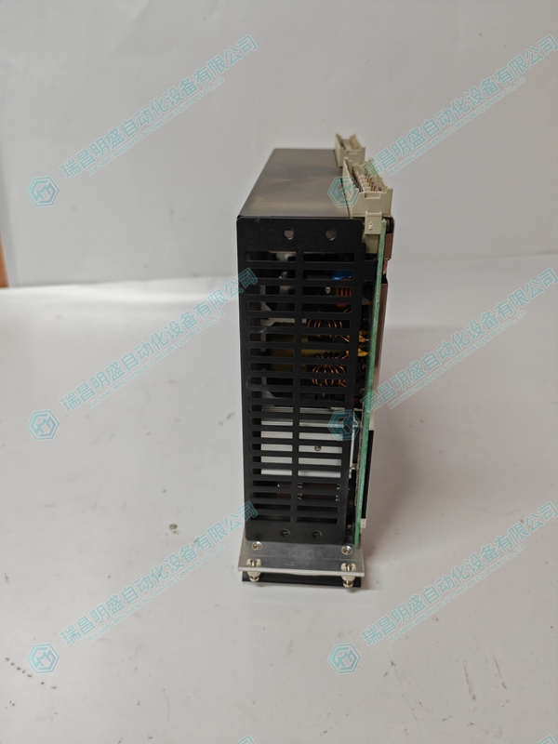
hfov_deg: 51.4
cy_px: 372
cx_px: 279
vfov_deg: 65.3
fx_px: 580
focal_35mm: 27
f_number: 1.9
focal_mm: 6.12
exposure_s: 1/100
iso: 1000
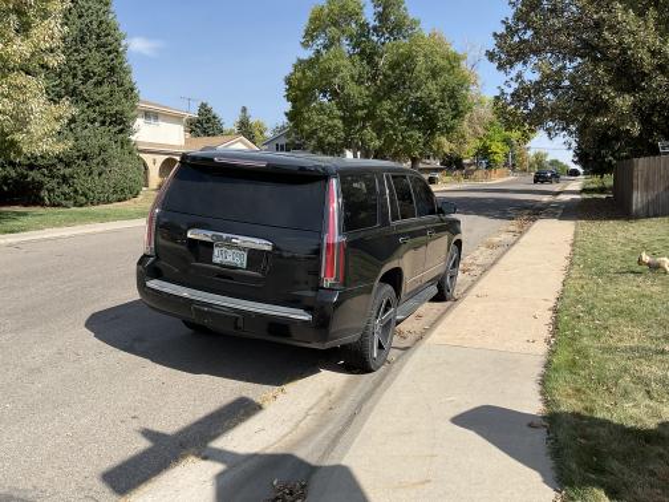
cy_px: 251
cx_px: 334
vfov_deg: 48.2
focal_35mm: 29
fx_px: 560
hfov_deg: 61.7
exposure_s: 1/1626
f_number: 1.8
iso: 16
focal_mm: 3
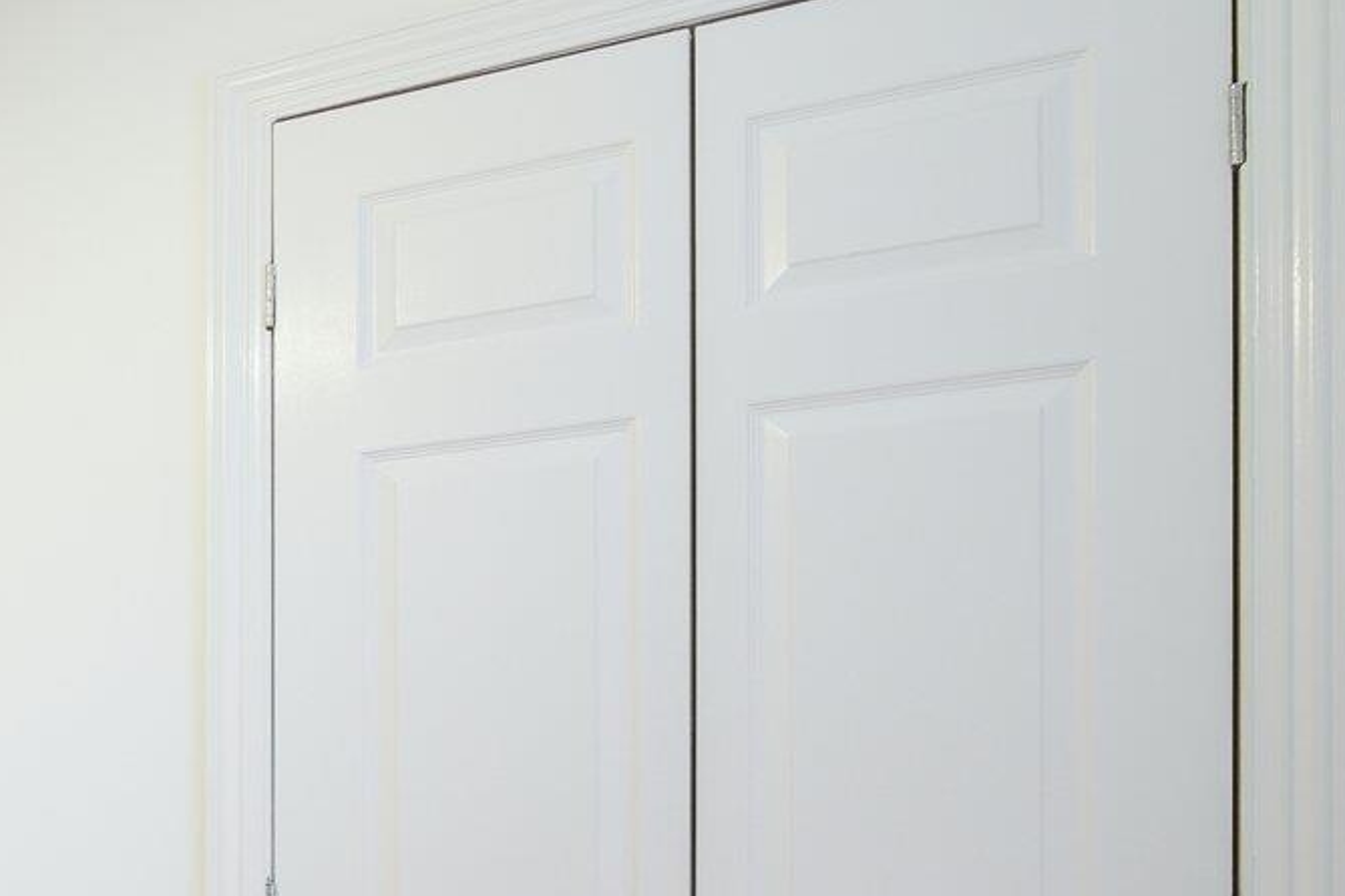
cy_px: 917
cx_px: -491
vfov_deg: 26.0
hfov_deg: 30.1
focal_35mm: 49
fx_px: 1831
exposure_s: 1/3.33
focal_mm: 16
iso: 400
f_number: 8
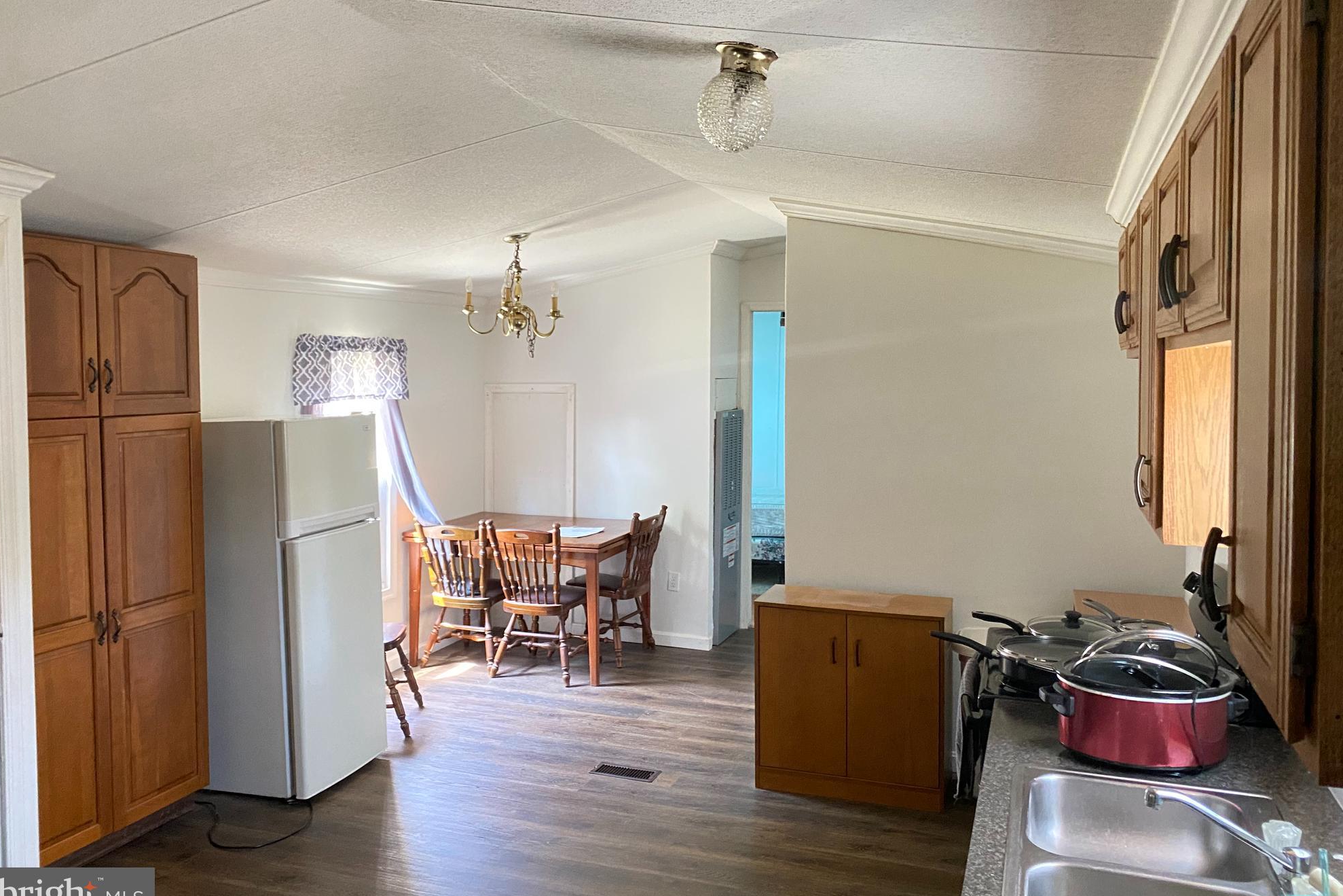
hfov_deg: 65.5
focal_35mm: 28
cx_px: 680
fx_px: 1045
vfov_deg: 46.3
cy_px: 401
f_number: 1.8
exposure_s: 1/38
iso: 640
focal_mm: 4.25
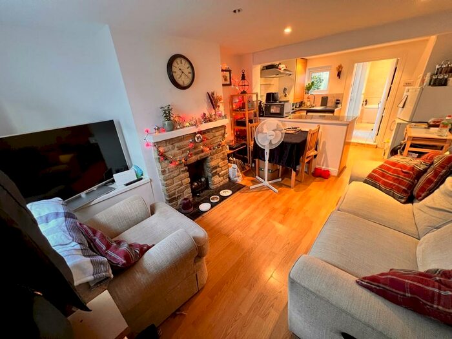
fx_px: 170
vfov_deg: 89.9
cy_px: 170
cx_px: 226
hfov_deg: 106.2
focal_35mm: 13
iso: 640
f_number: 1.8
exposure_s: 1/50
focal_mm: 1.57
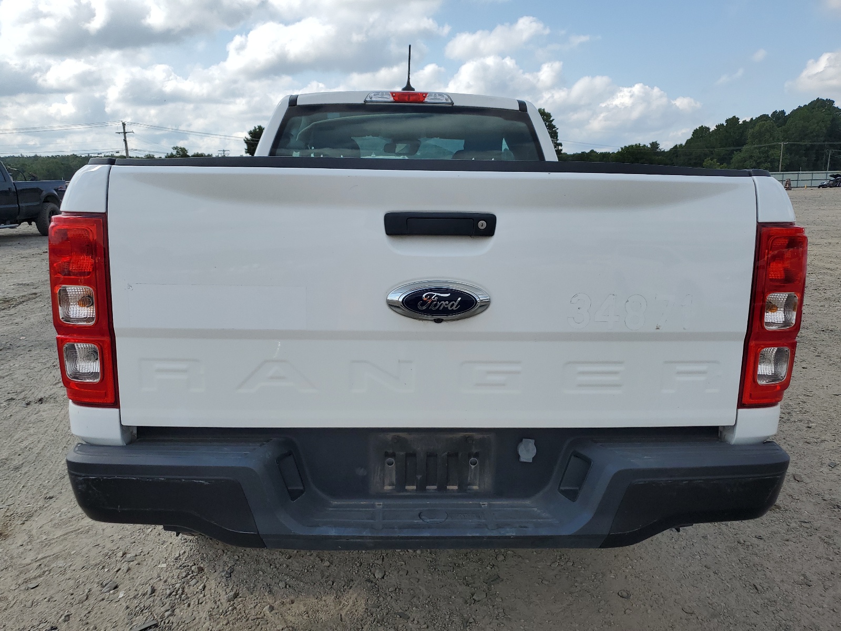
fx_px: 632
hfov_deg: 67.3
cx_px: 420
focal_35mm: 26
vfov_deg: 53.1
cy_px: 316
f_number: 1.5
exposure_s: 1/3333
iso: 50
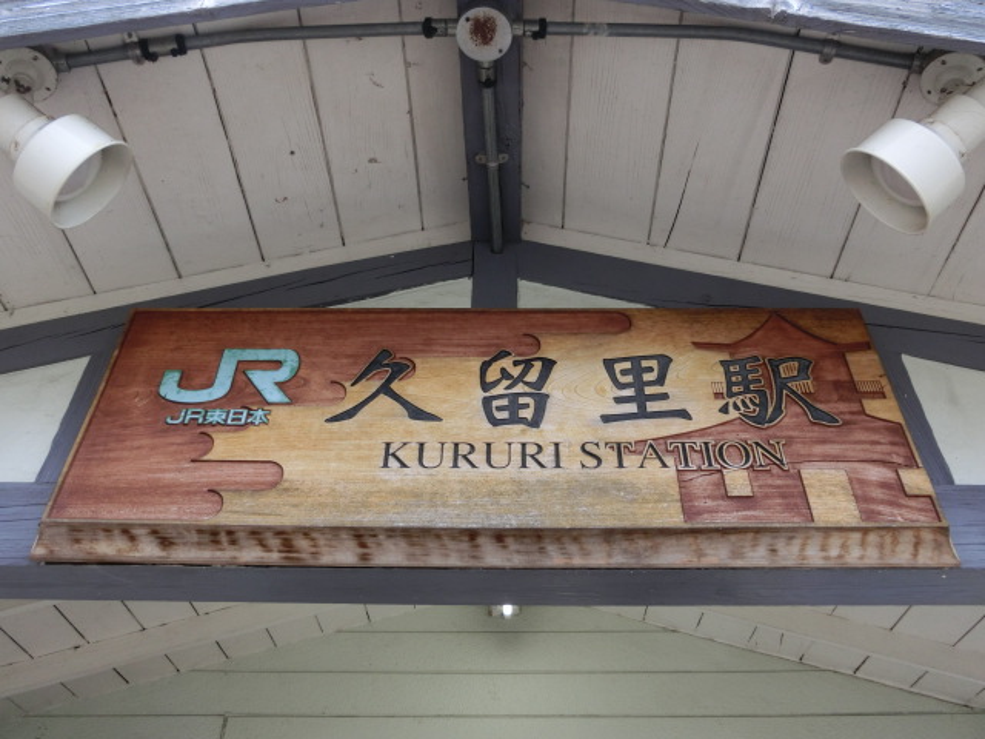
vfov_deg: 48.2
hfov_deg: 61.7
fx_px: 825
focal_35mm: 29
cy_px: 370
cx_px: 492
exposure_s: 1/125
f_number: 3.7
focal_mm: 5.2
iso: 200
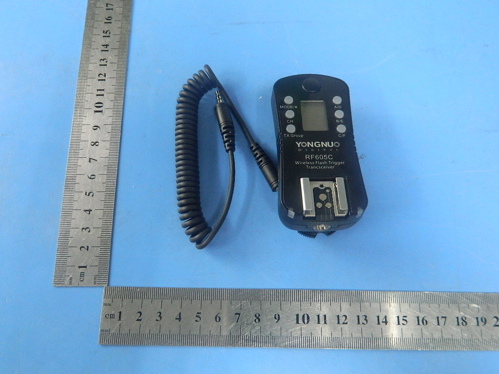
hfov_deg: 58.4
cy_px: 187
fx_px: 447
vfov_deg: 45.4
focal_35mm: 31
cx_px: 250
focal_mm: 5.6
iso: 400
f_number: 3.2
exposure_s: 1/20
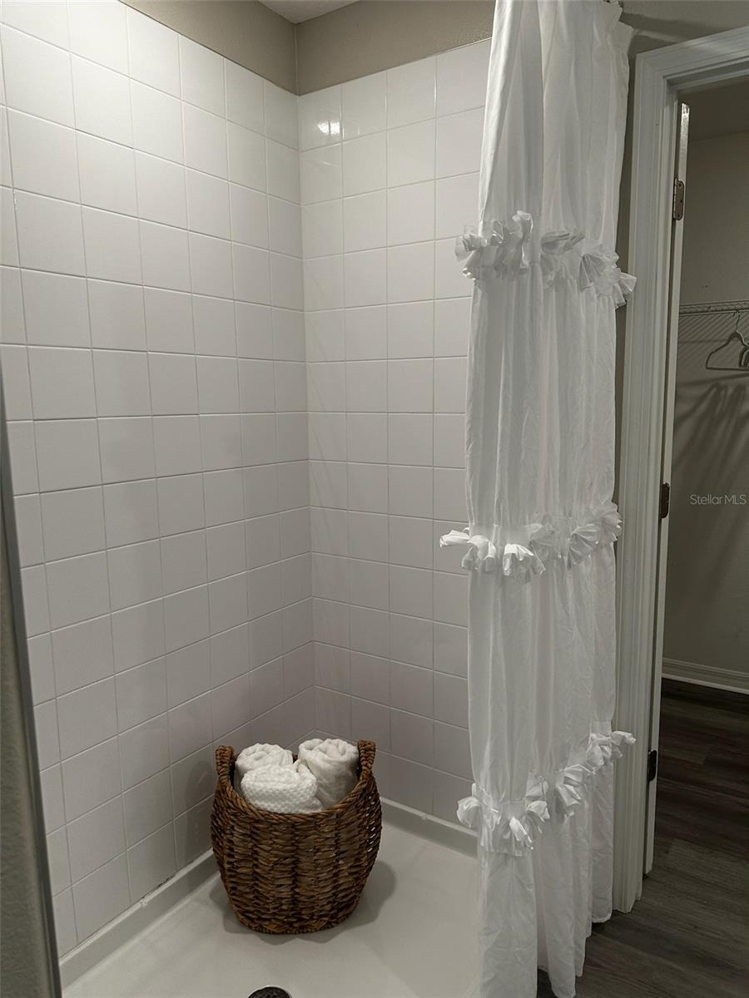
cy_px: 499
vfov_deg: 71.6
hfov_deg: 56.8
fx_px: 692
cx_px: 374
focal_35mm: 24
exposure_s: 1/120
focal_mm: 6.86
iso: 125
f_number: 1.78
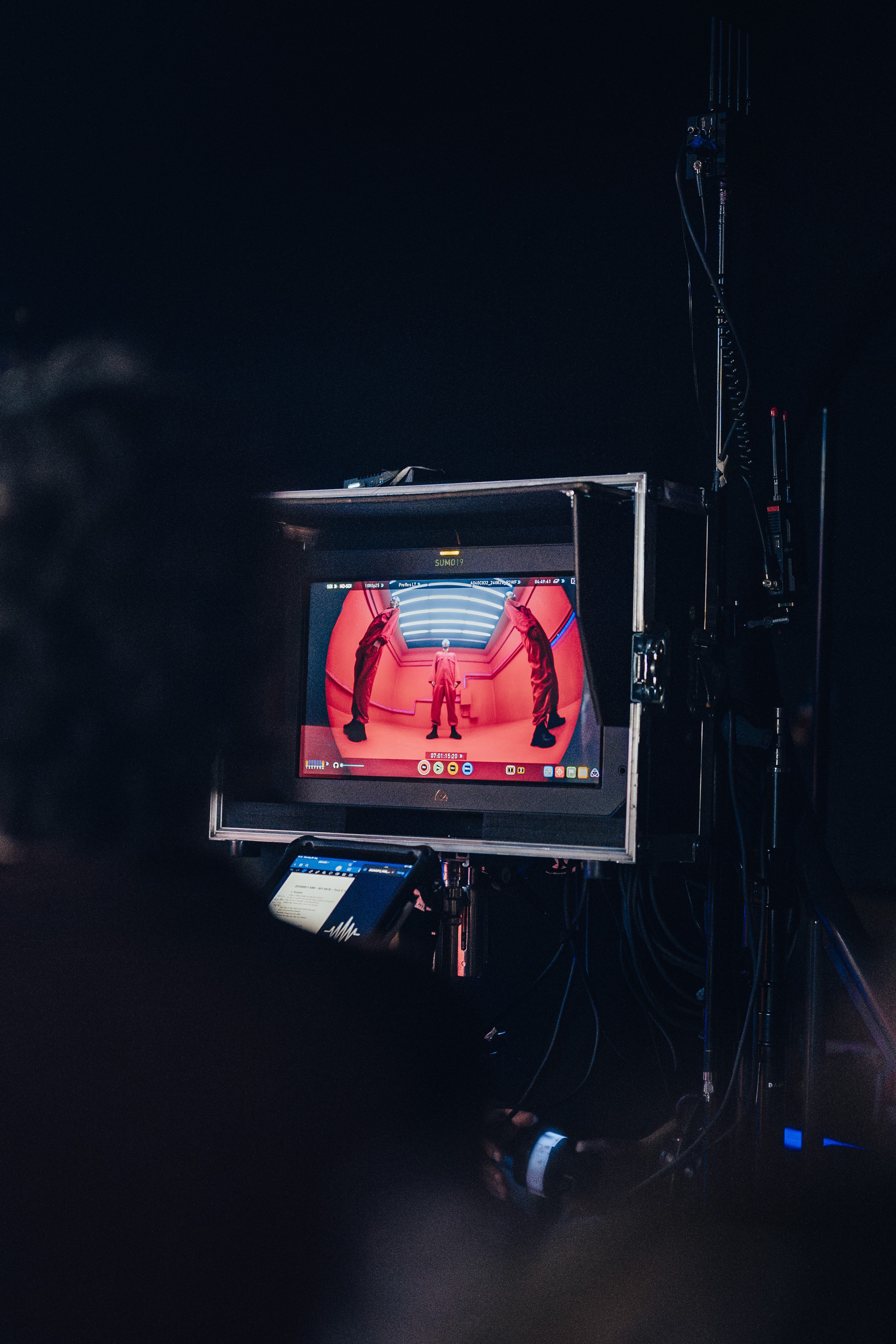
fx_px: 2240
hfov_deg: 22.6
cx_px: 448
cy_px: 672
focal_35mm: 60
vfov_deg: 33.4
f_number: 1.4
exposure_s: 1/500
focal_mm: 40
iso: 6400
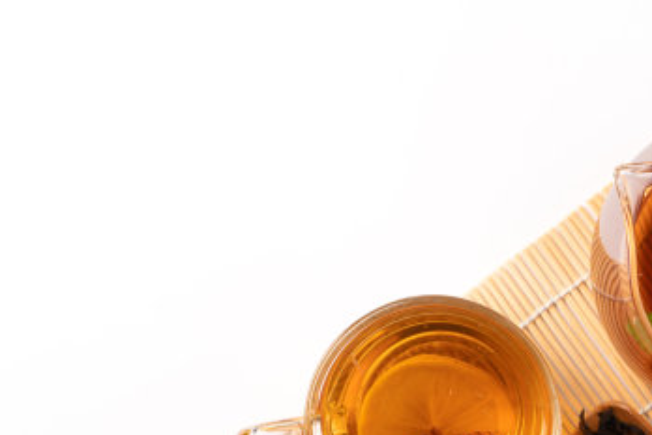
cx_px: 437
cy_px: 197
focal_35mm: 181
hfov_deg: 11.3
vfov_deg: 7.6
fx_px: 3278
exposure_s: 1/160
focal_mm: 103
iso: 100
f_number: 9
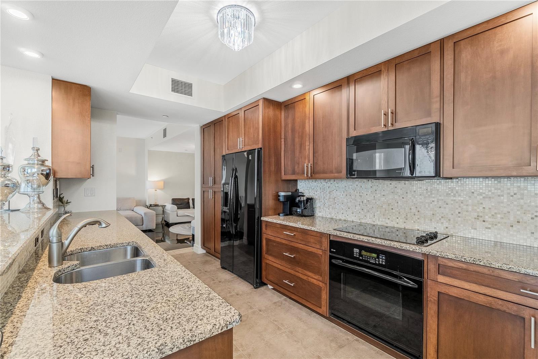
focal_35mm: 15
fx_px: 224
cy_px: 180
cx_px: 269
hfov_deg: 100.4
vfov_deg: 77.3
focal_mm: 10
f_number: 8
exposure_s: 1/125
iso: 250
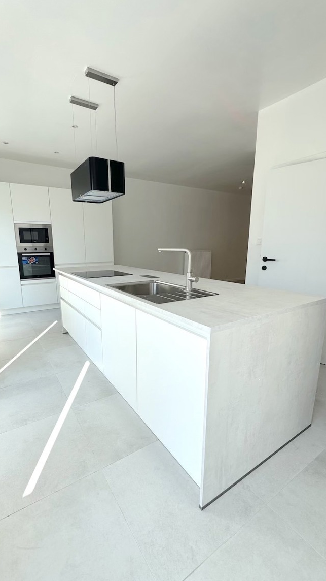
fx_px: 246
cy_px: 296
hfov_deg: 66.9
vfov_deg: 99.4
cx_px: 148
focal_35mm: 16
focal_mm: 2.22
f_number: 2.2
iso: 40
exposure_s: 1/340
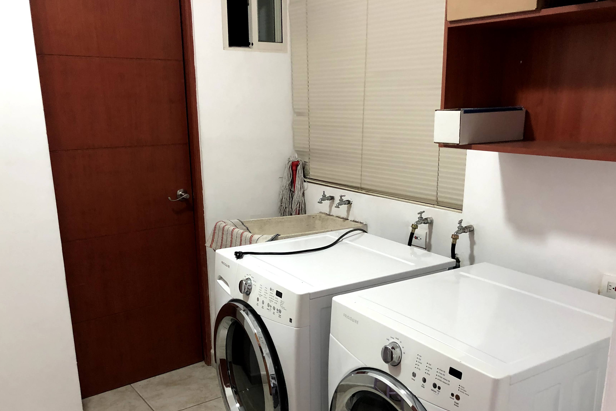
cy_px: 264
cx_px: 323
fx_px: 582
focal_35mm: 34
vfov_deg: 38.6
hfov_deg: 55.8
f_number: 1.8
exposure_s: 1/15
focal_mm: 3.99
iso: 80
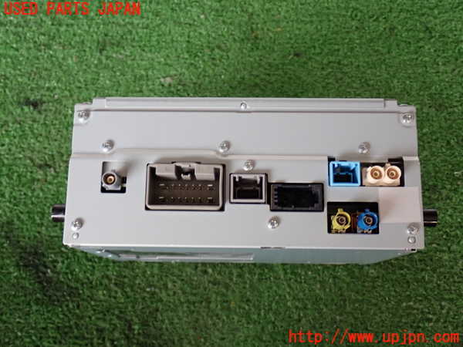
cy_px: 174
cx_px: 232
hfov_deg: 42.9
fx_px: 589
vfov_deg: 32.9
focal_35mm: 44
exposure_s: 1/40
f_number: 2.9
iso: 250
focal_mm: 7.84
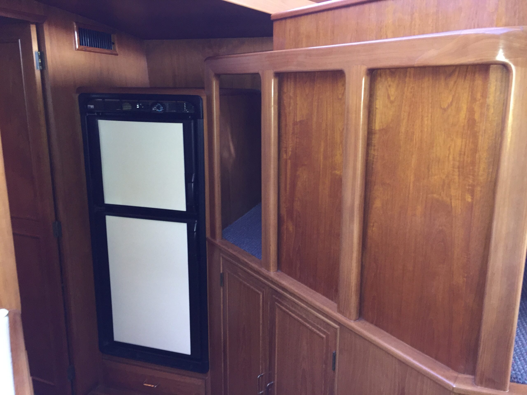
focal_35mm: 29
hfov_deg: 61.7
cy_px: 198
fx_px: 442
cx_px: 264
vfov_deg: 48.2
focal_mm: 4.15
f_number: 2.2
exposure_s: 1/16
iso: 200
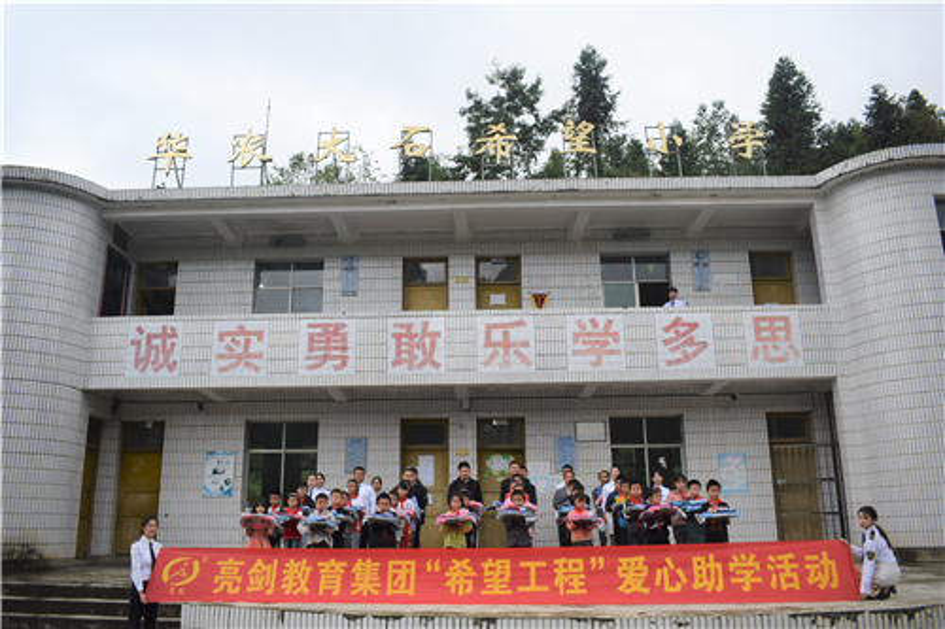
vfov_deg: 43.6
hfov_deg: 61.9
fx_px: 787
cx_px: 472
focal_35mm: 30
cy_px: 314
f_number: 4.5
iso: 400
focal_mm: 20
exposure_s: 1/1250
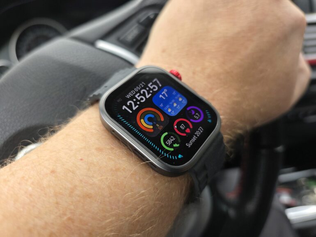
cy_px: 118
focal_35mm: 23
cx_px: 158
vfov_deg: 58.9
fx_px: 210
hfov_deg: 73.9
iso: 40
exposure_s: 1/180
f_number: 1.7
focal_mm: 6.3
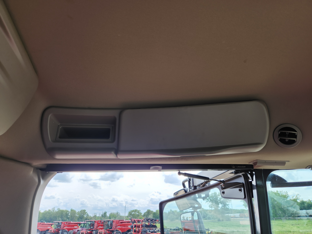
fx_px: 207
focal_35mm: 23
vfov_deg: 58.9
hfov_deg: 73.9
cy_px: 117
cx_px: 156
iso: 25
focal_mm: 5.4
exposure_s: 1/180
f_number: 1.8
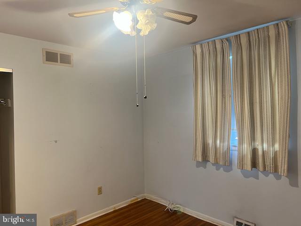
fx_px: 226
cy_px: 113
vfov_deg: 53.1
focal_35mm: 26
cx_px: 150
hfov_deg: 67.3
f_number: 1.5
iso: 200
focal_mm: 5.7
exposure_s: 1/60
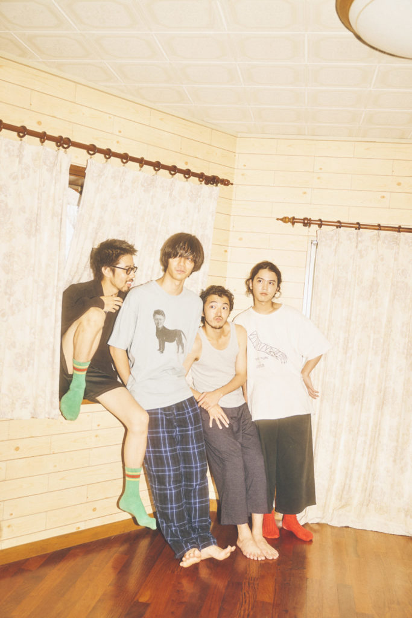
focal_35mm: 34
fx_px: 583
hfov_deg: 38.9
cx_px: 206
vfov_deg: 55.8
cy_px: 309
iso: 640
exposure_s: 1/100
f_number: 3.5
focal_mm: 34
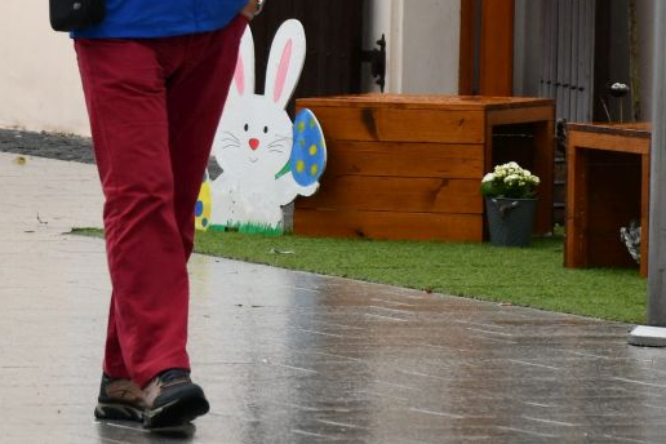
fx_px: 10063
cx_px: 120
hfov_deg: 3.8
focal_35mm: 544
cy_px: 15
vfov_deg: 2.5
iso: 360
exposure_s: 1/250
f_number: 5.6
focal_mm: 130
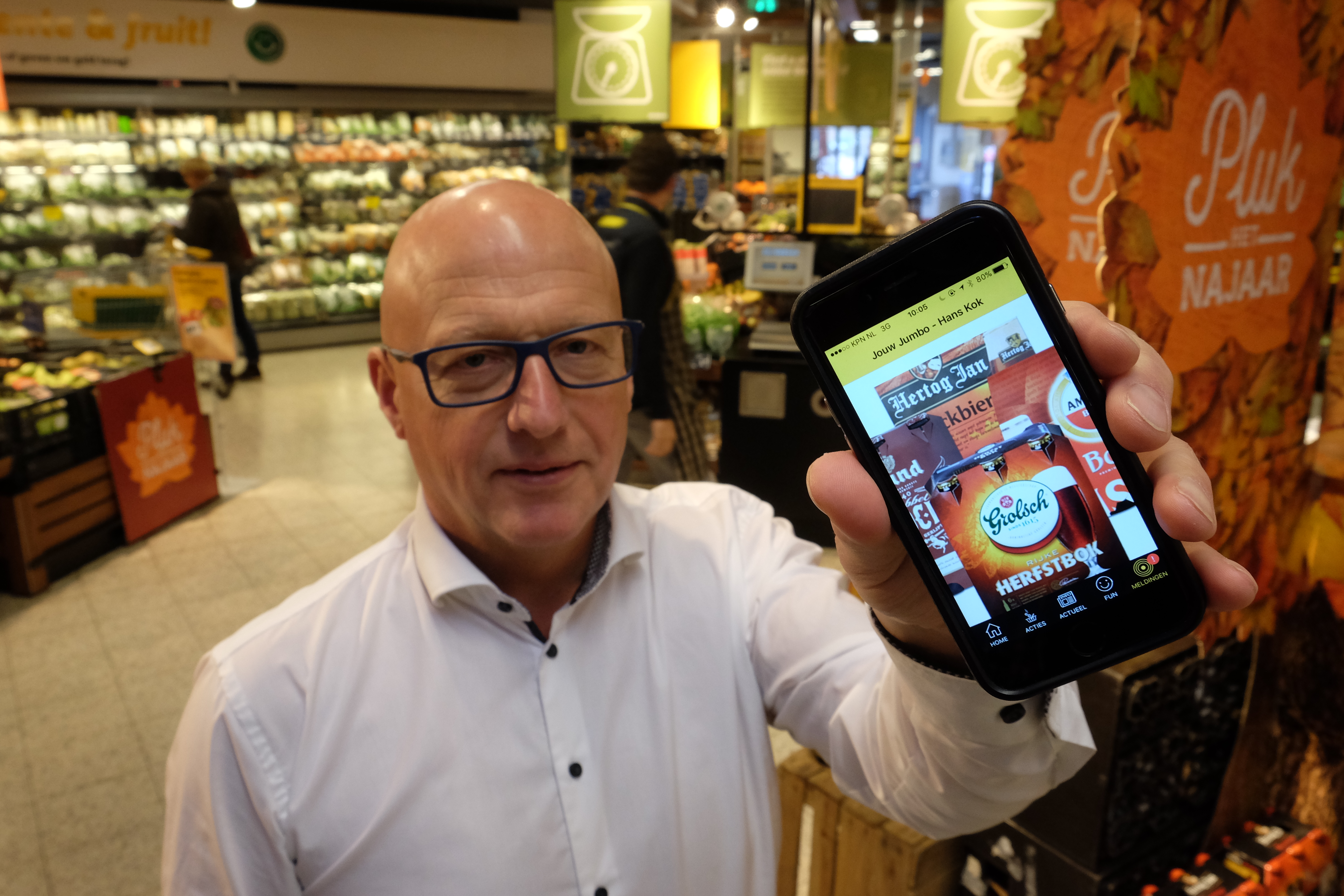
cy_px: 448
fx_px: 1008
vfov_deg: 47.9
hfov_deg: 67.4
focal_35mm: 27
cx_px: 672
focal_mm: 18
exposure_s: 1/30
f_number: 8
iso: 1600
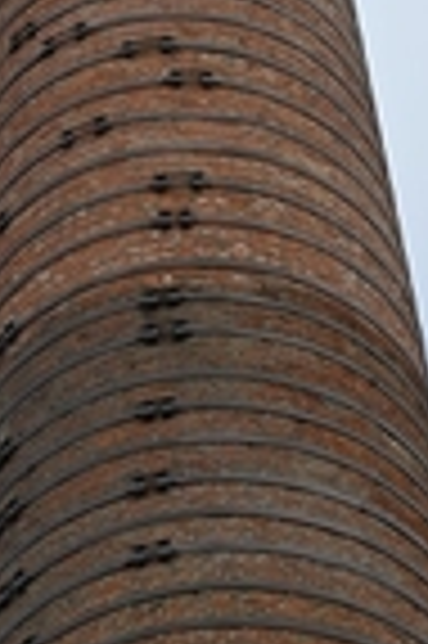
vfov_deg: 9.6
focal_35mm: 210
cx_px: 241
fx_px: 3754
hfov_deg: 6.5
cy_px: 815
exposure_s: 1/400
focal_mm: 50
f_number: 7.1
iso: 100
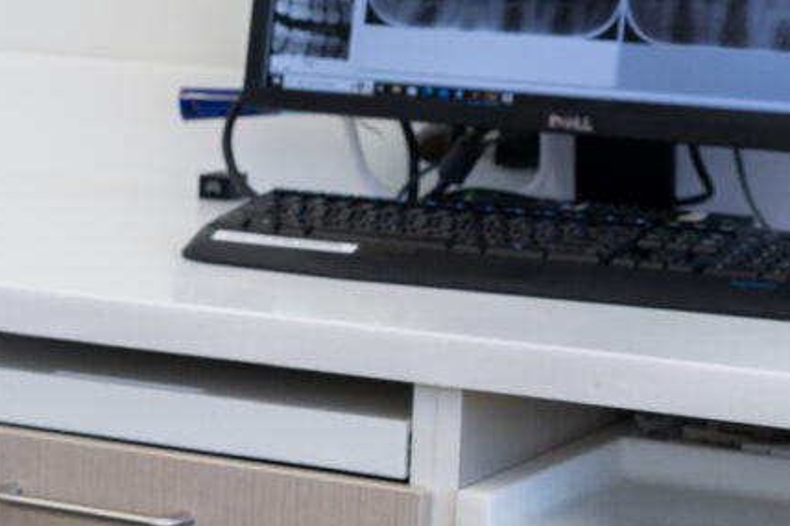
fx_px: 3444
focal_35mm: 157
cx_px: -423
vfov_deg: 8.7
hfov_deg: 12.4
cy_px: 89
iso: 640
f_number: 4
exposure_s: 1/125
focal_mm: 35
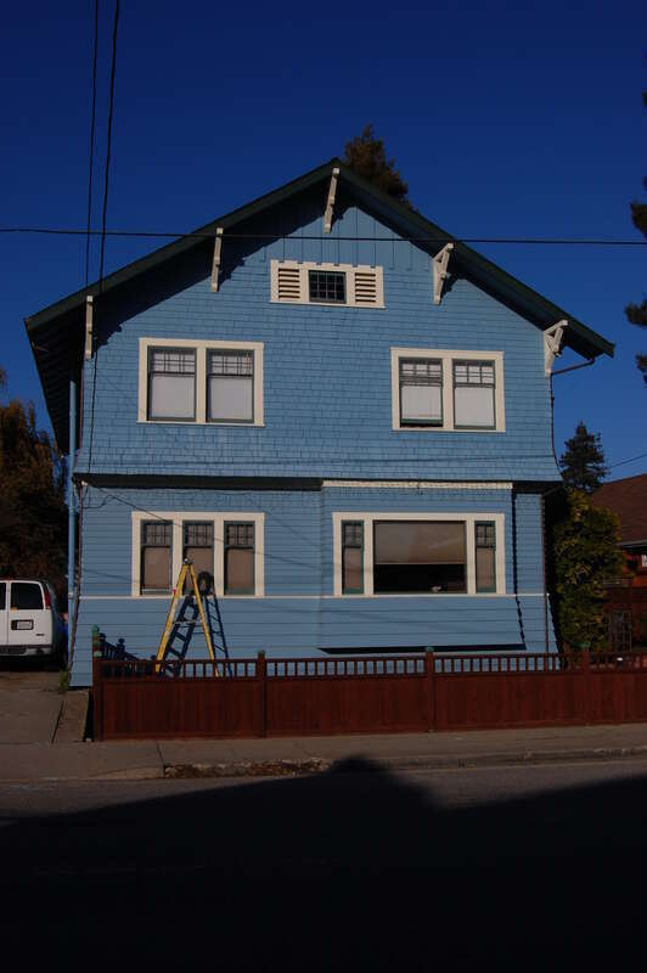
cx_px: 324
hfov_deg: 34.2
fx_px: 1053
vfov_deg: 49.6
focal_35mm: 39
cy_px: 486
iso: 200
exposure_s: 1/400
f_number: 16
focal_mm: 26
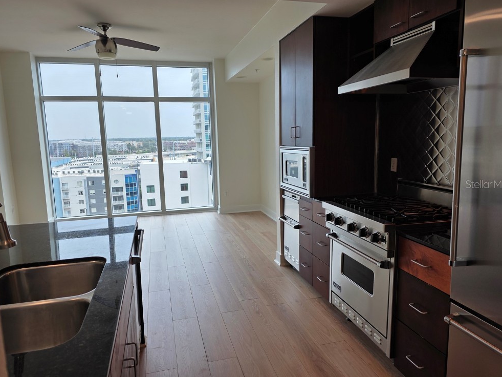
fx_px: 348
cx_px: 252
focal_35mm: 24
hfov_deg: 71.6
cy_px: 184
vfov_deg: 56.8
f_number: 1.7
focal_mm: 6.3
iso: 20
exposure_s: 1/120
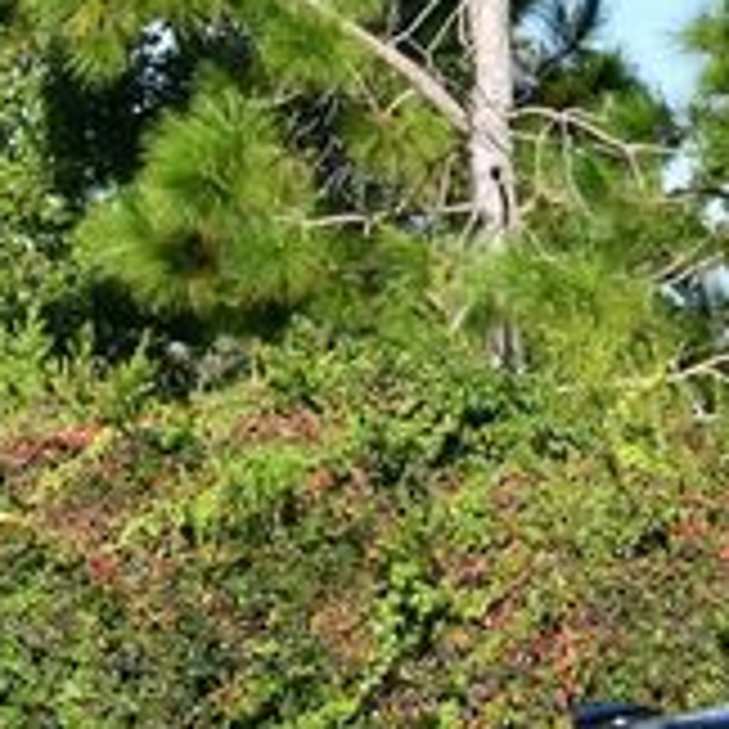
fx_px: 6409
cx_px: 1098
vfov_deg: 6.5
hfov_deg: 6.4
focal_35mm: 269
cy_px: 801
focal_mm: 40
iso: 110
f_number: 8
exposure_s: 1/250
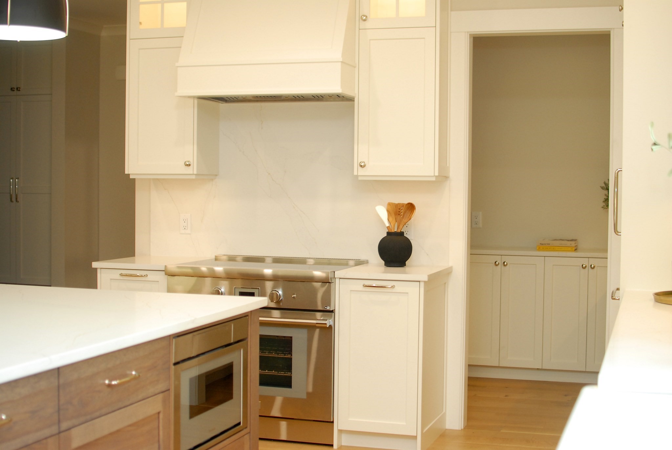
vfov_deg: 25.8
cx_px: 336
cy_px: 225
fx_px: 981
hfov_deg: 37.8
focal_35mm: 52
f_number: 2.5
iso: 400
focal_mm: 35
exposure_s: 1/125
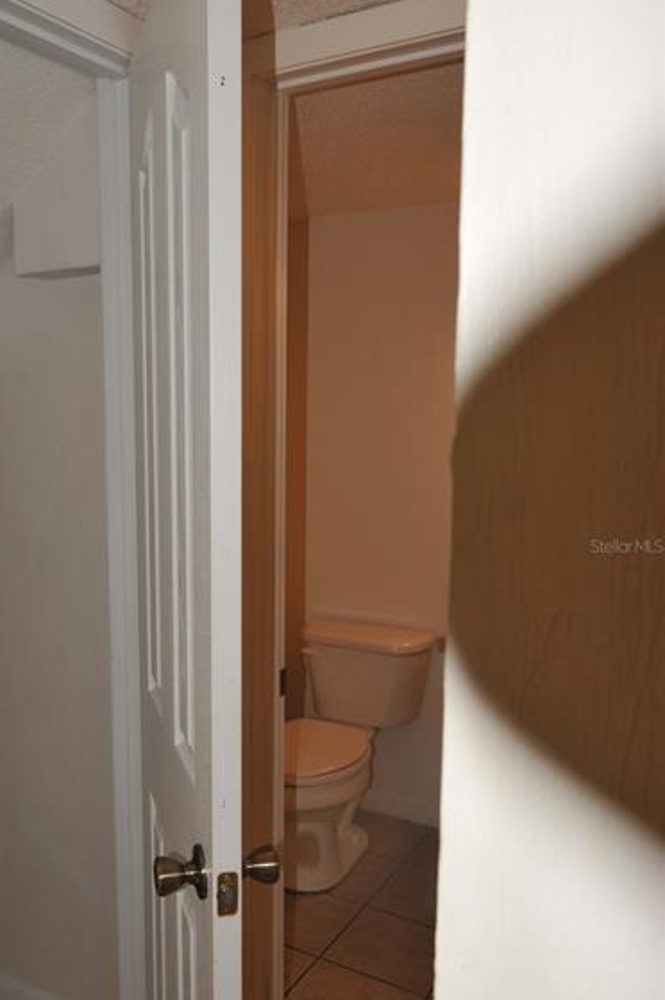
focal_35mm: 33
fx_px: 915
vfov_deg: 57.2
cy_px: 546
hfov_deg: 39.3
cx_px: 210
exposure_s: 1/60
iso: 200
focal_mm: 24
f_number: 8
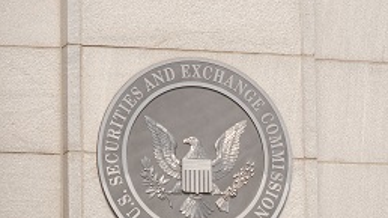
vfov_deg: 4.9
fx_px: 2561
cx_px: 263
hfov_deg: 8.7
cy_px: 162
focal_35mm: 249
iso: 200
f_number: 2.8
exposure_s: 1/2500
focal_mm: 59
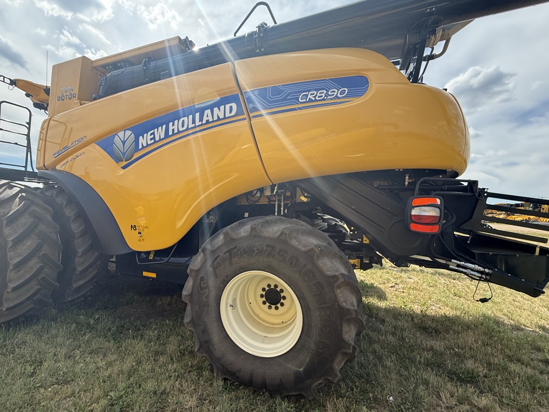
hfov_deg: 94.2
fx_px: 254
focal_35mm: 16
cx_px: 248
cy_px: 216
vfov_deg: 78.1
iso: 50
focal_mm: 2.22
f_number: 2.2
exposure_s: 1/760
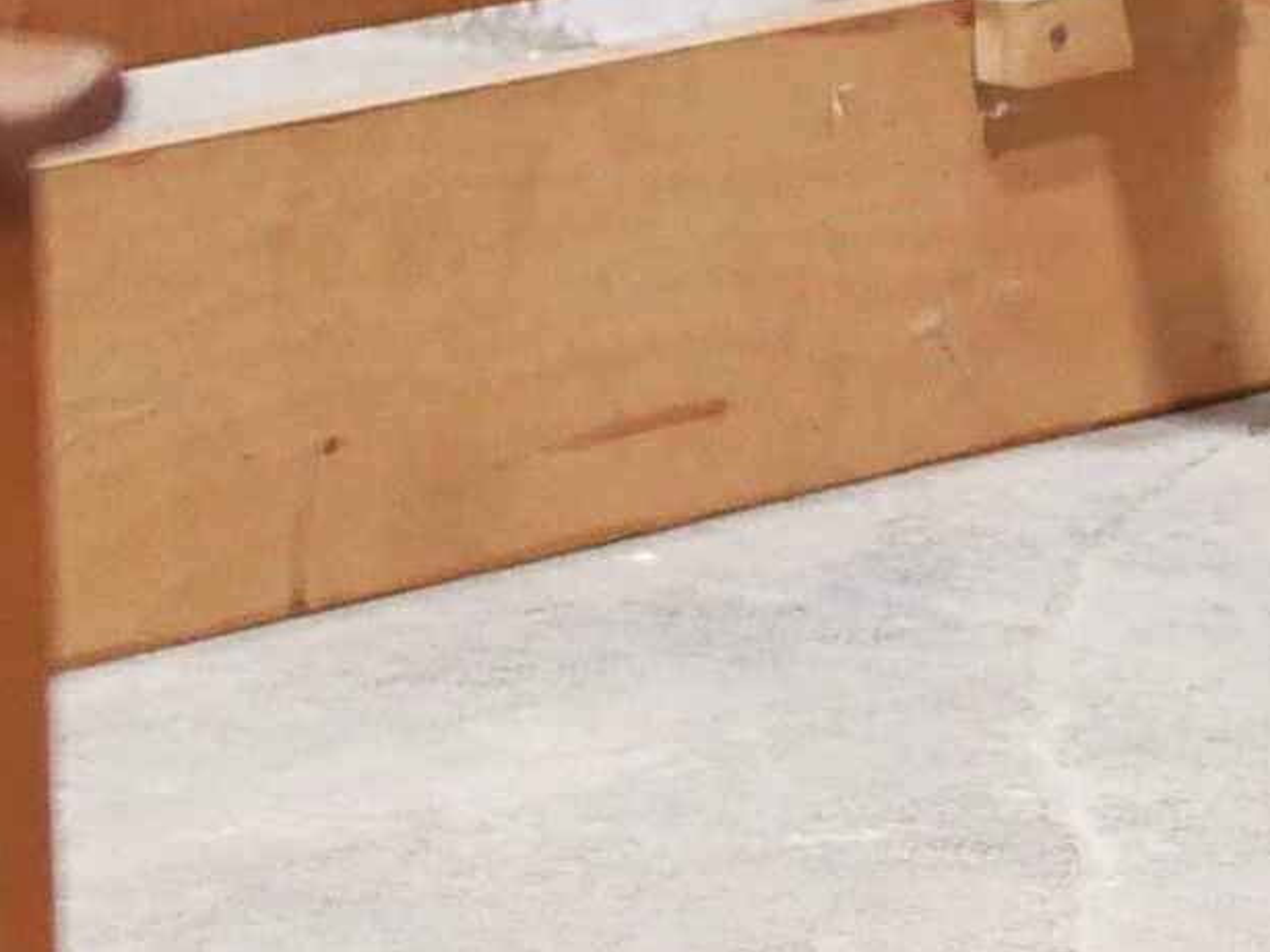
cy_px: -25
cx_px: 1929
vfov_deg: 5.0
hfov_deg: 6.5
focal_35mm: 299
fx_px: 10968
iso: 1600
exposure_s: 1/60
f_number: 1.7
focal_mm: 20
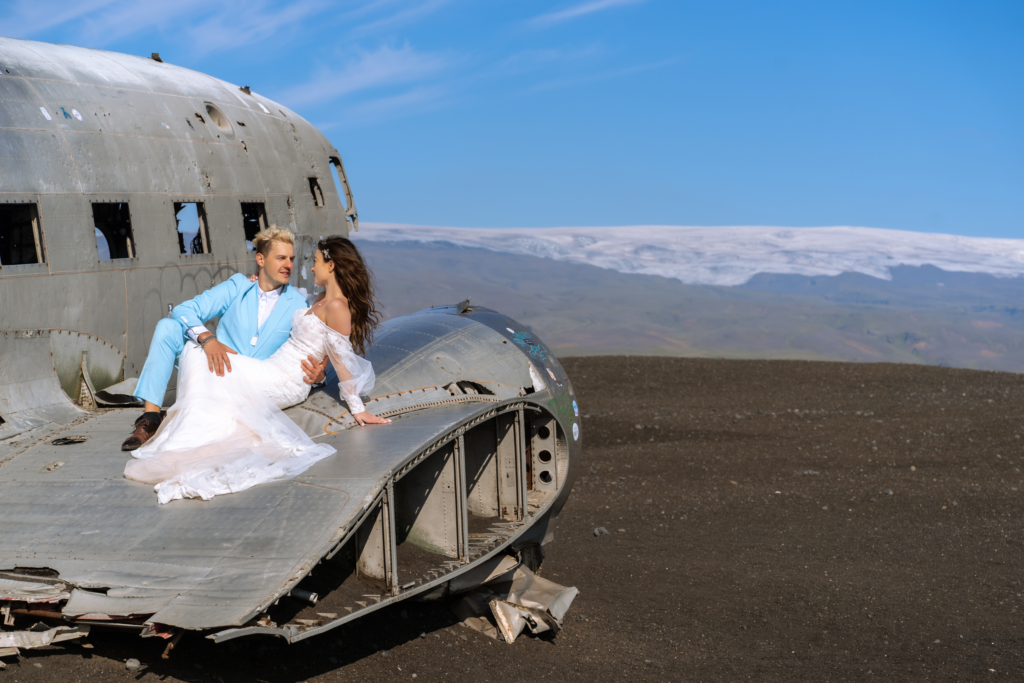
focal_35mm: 75
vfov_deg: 18.2
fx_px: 2133
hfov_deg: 27.0
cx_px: 512
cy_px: 342
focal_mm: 75
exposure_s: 1/1000
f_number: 5.6
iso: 100
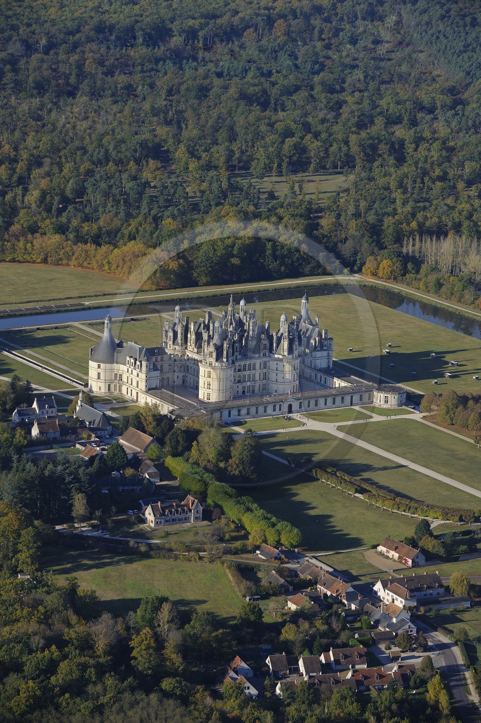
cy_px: 362
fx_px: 2810
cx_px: 240
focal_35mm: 140
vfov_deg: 14.7
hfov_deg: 9.8
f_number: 8
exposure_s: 1/1000
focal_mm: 140
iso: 400
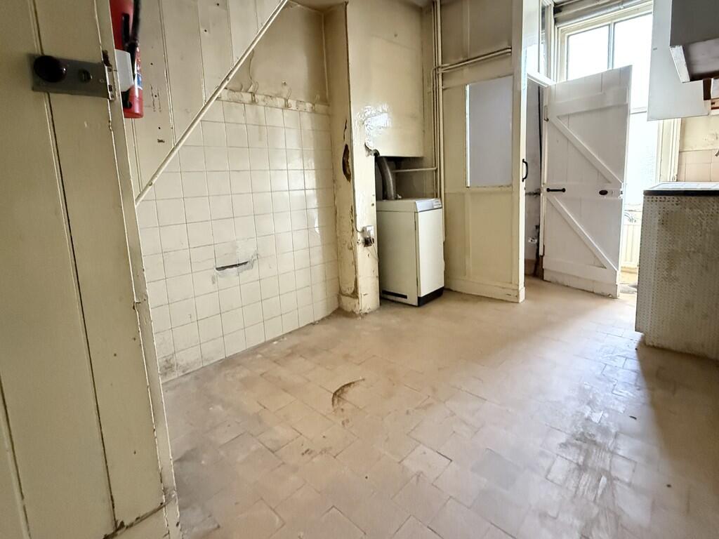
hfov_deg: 102.1
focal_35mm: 14
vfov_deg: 85.7
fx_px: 291
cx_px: 360
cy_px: 270
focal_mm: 2.22
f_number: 2.2
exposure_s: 1/60
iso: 1250
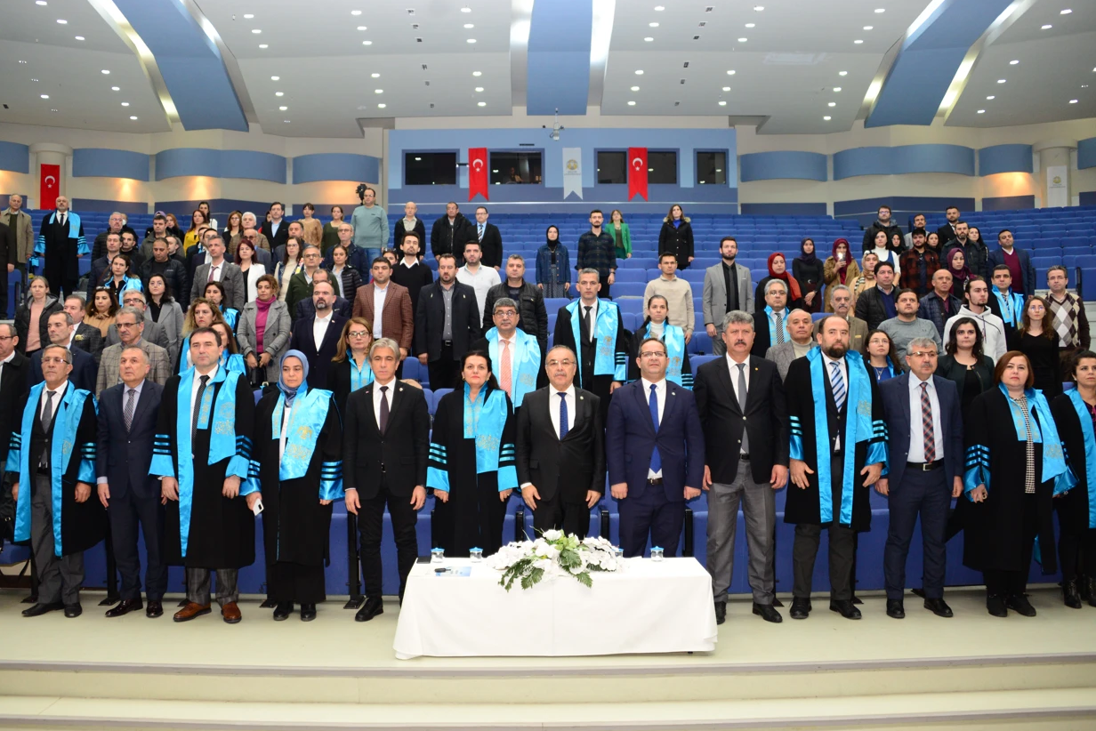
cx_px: 530
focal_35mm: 30
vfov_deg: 43.6
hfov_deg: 61.9
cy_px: 381
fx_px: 913
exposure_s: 1/80
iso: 1600
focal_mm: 28
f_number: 3.5
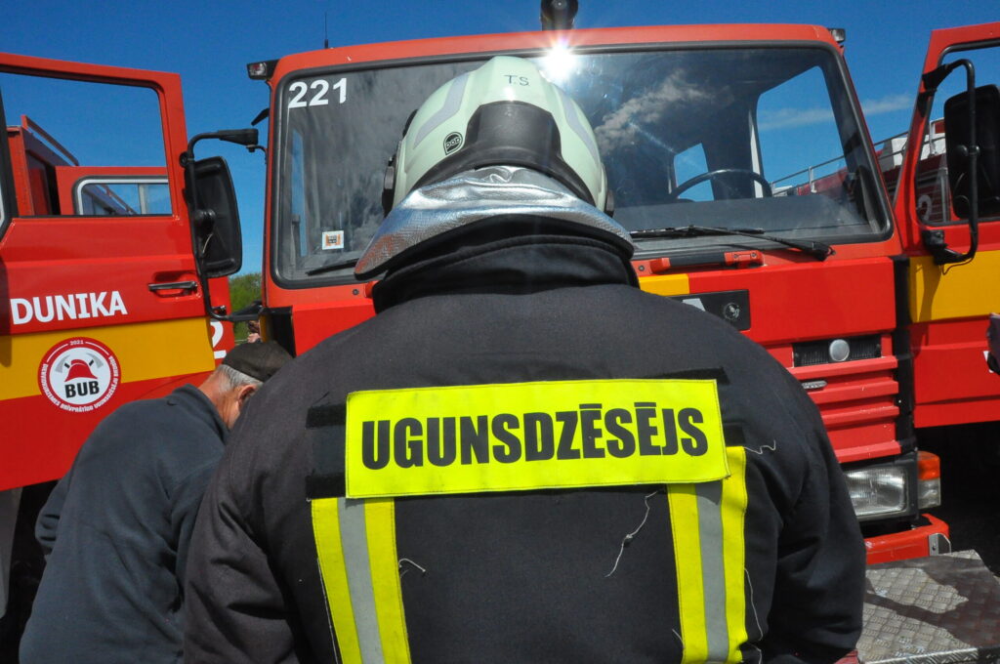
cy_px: 332
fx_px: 749
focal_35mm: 27
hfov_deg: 67.4
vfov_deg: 47.8
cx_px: 500
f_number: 18
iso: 1600
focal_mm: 18
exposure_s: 1/1250
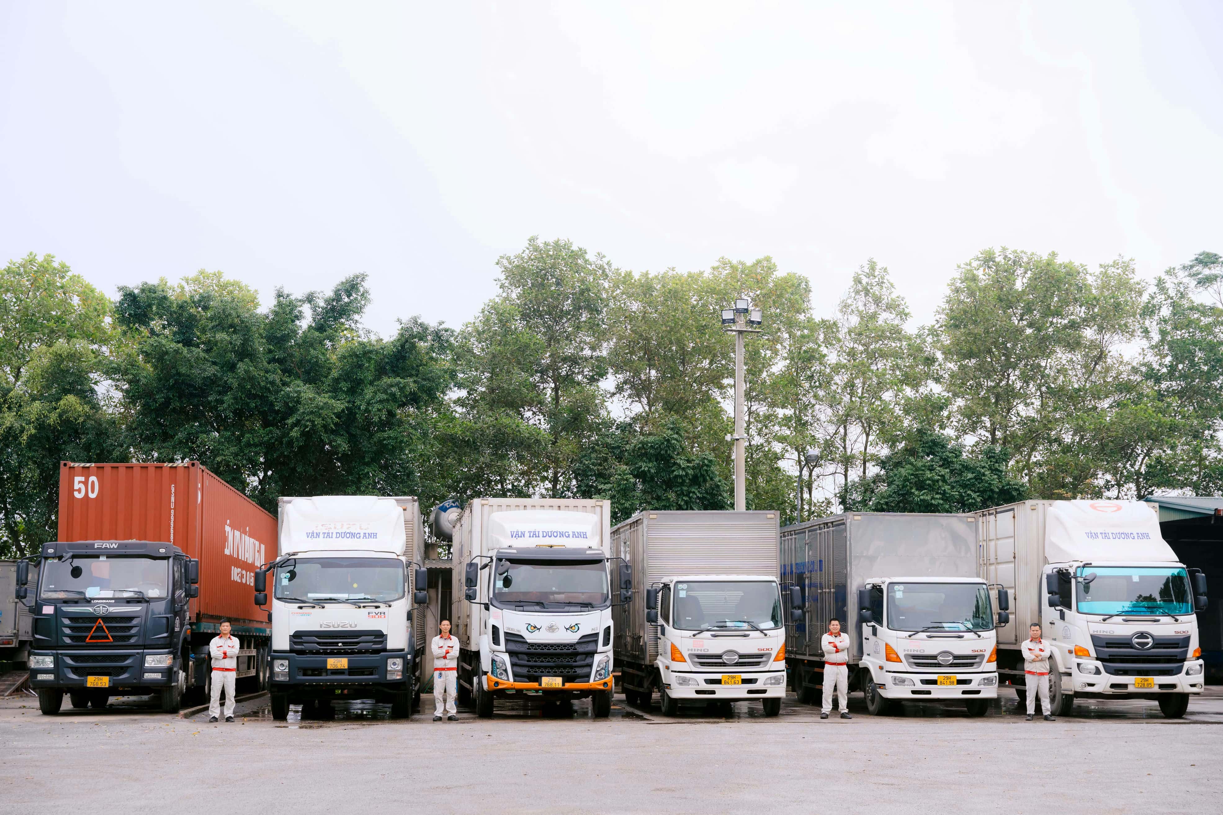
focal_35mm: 49
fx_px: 1654
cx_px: 612
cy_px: 408
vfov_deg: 27.7
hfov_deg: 40.6
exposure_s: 1/500
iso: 250
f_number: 4
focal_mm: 48.7
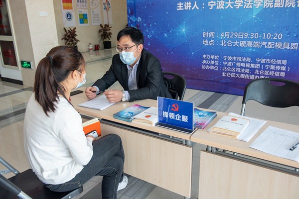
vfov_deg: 42.3
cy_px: 100
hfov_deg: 60.3
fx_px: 257
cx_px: 150
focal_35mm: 31
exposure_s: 1/100
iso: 640
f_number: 4.5
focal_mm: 31
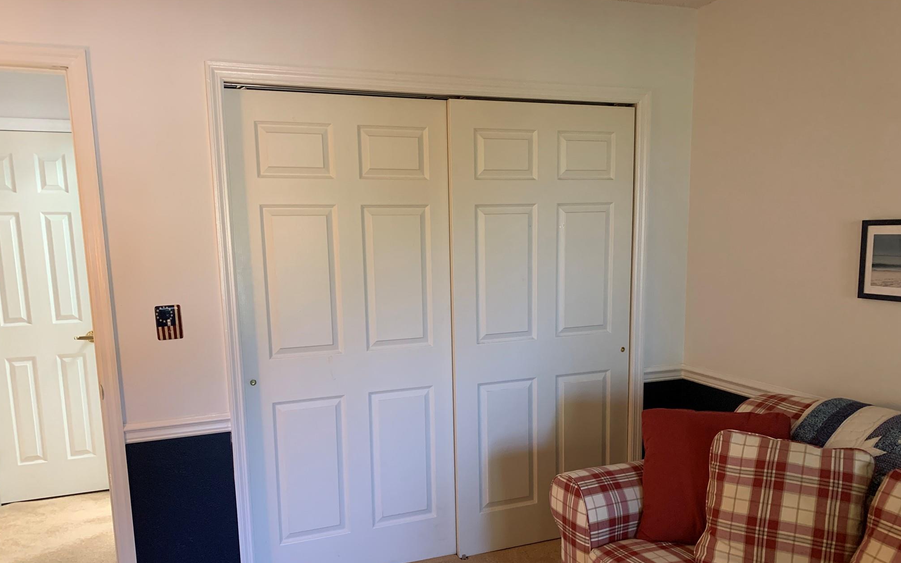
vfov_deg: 44.3
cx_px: 455
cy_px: 339
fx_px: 688
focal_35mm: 28
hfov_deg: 66.5
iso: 200
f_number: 1.8
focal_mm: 4.25
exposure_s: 1/60
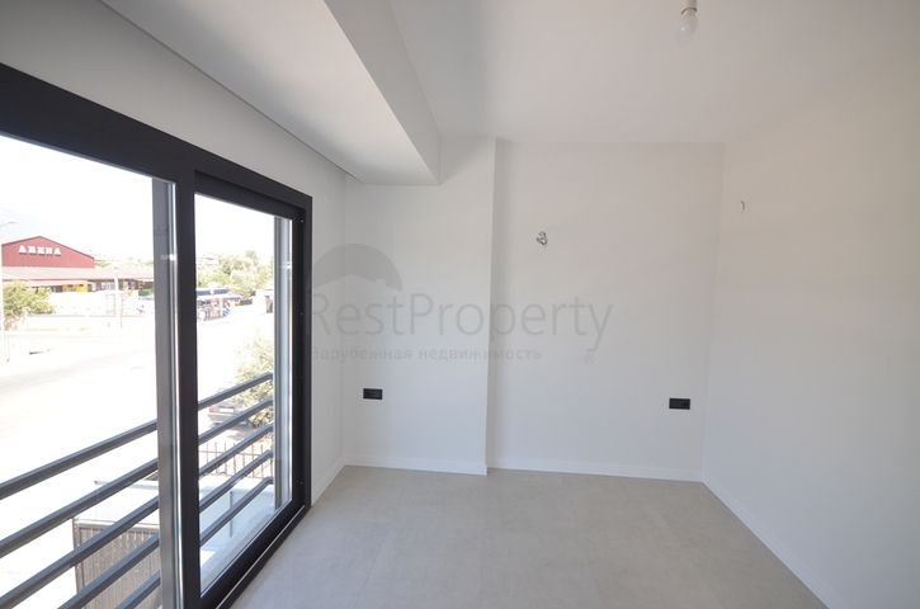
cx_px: 460
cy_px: 304
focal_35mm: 16
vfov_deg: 71.8
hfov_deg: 95.1
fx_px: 421
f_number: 7.1
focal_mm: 11
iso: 400
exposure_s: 1/200
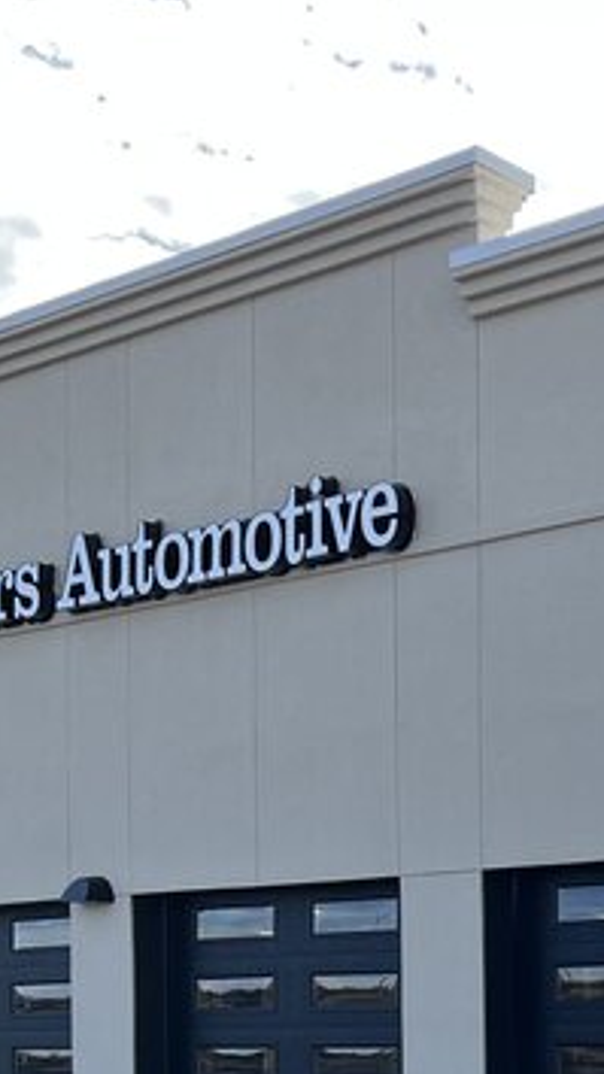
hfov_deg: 14.0
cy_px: 1110
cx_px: 862
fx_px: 2336
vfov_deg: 24.5
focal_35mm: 82
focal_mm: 5.7
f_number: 1.5
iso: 50
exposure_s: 1/1808
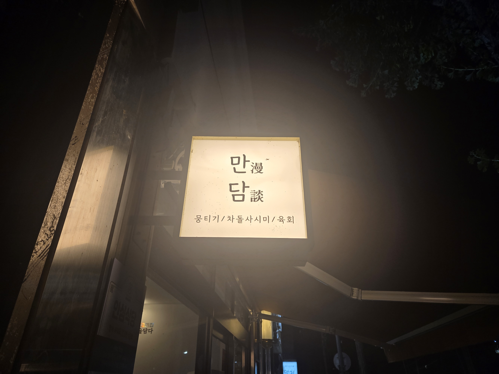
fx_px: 332
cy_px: 187
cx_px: 250
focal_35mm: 23
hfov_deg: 73.9
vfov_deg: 58.9
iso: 25
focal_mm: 5.4
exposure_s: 1/172
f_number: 1.8
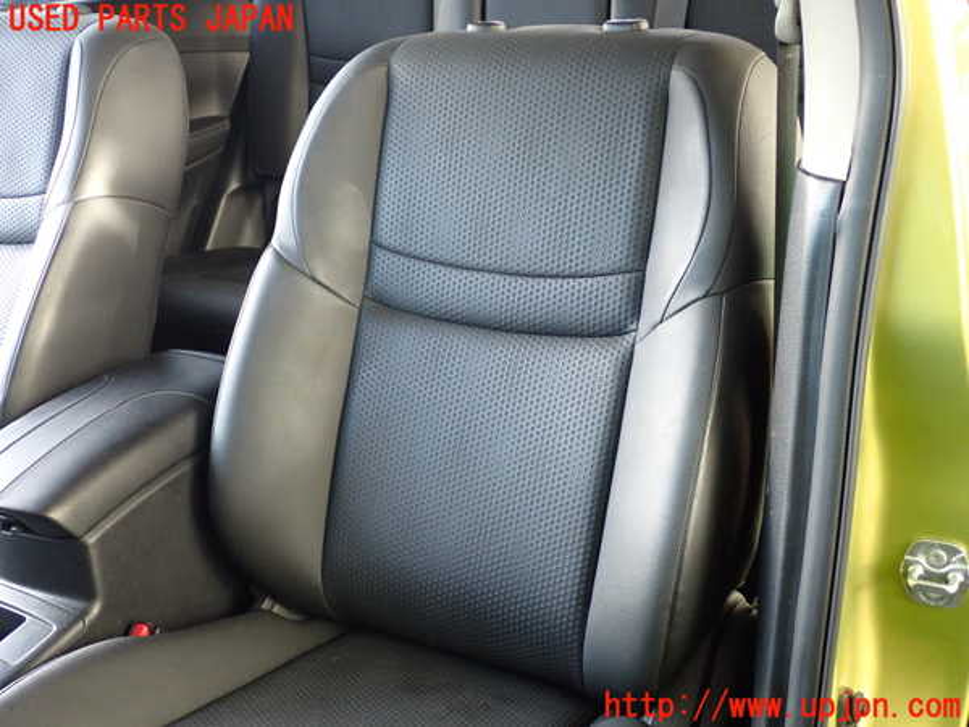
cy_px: 364
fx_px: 1148
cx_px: 484
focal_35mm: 41
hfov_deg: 45.8
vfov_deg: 35.1
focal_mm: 7.31
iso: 640
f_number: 2.8
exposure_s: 1/125
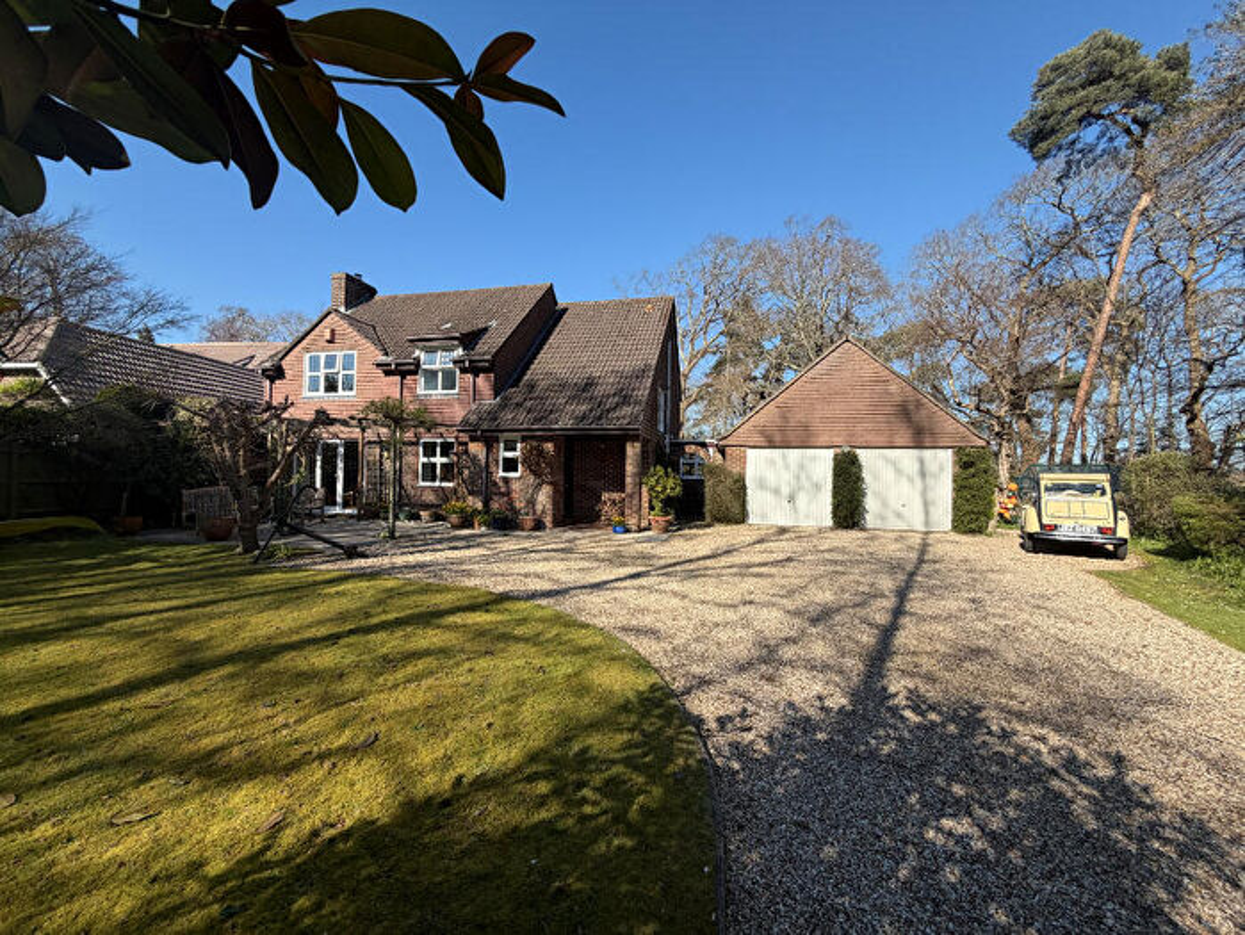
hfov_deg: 102.0
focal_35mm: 14
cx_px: 622
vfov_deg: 85.7
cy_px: 468
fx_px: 504
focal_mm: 2.2
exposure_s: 1/770
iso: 40
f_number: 2.2
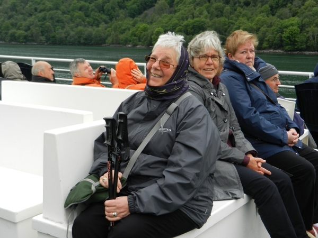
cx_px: 159
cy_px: 119
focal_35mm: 53
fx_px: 487
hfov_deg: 36.2
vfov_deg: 27.5
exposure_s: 1/160
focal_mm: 9.4
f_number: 4.4
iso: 160
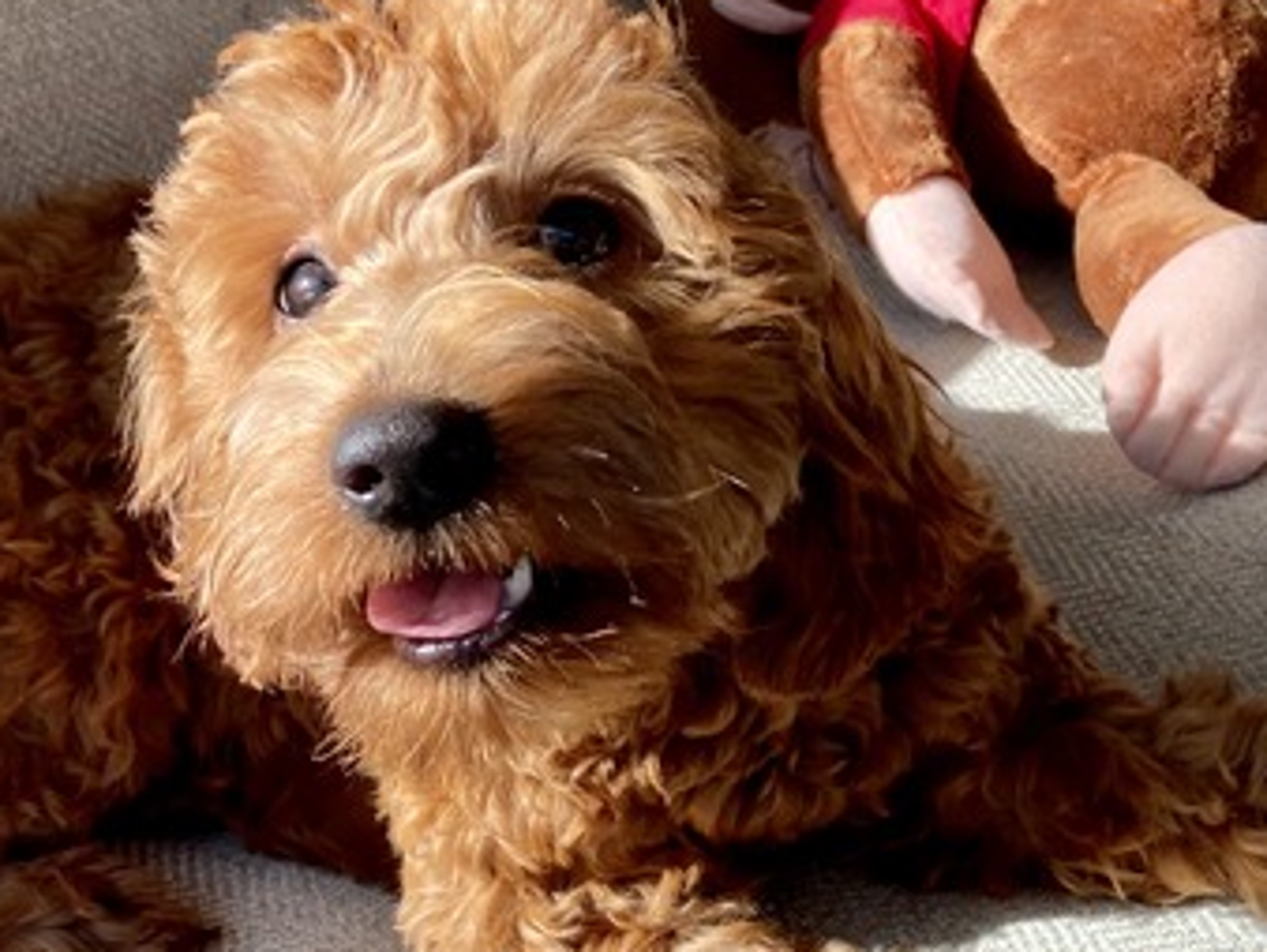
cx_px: 641
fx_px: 2198
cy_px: 628
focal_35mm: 60
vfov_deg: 24.3
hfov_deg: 32.2
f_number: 1.8
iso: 32
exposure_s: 1/302
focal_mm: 4.25
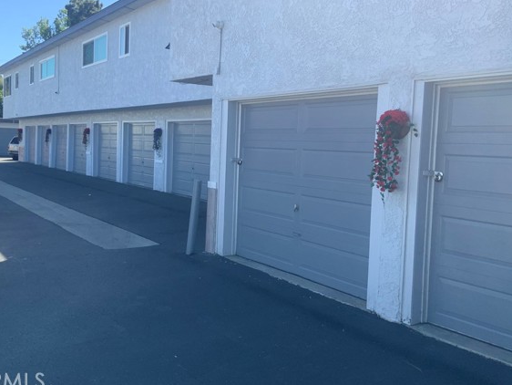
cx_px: 231
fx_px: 488
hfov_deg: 55.2
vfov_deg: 42.9
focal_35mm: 33
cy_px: 175
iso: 16
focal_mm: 3
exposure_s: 1/599
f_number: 1.8
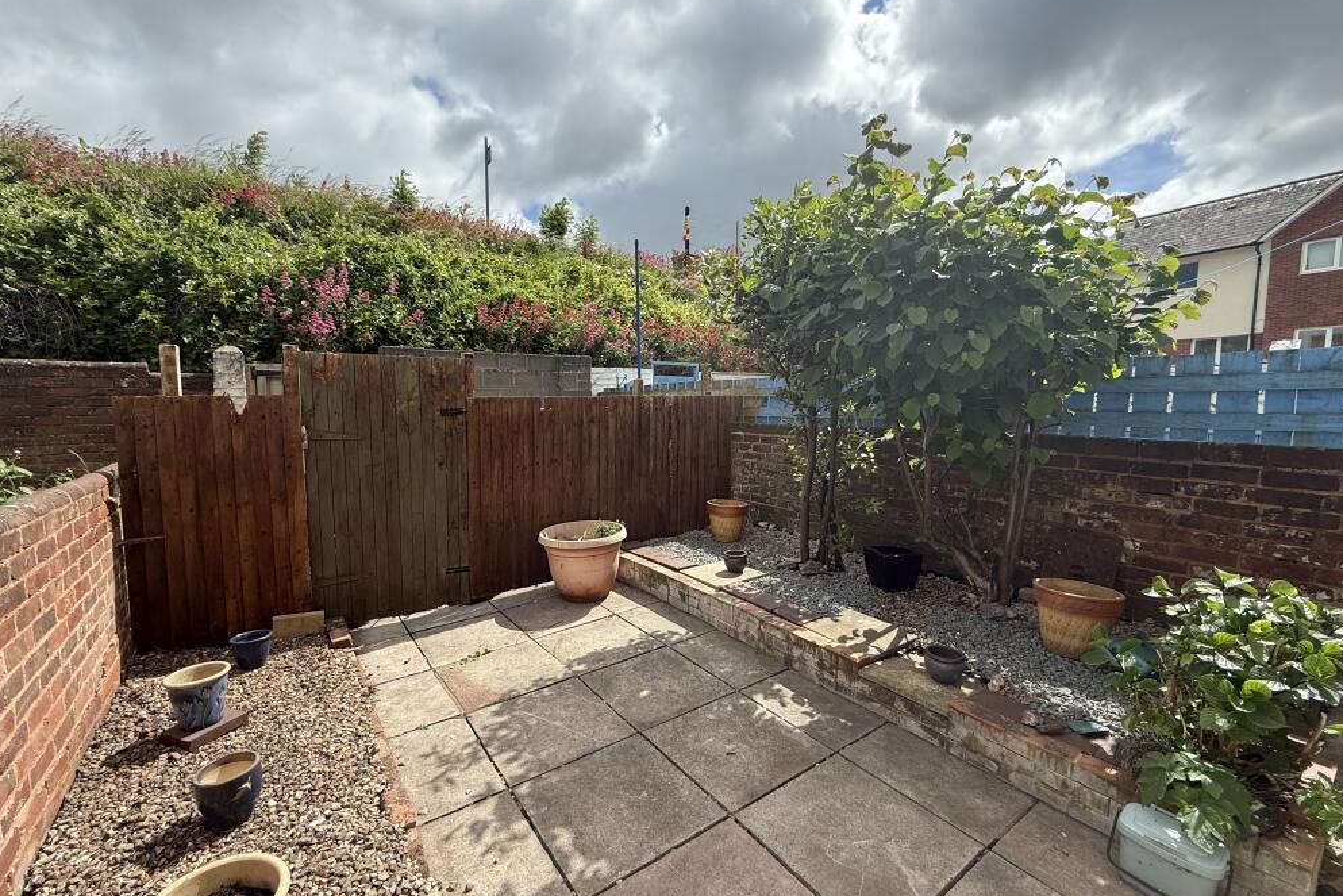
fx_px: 560
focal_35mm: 15
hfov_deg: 100.4
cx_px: 659
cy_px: 457
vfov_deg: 77.3
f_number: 2.2
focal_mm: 2.22
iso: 64
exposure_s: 1/1431
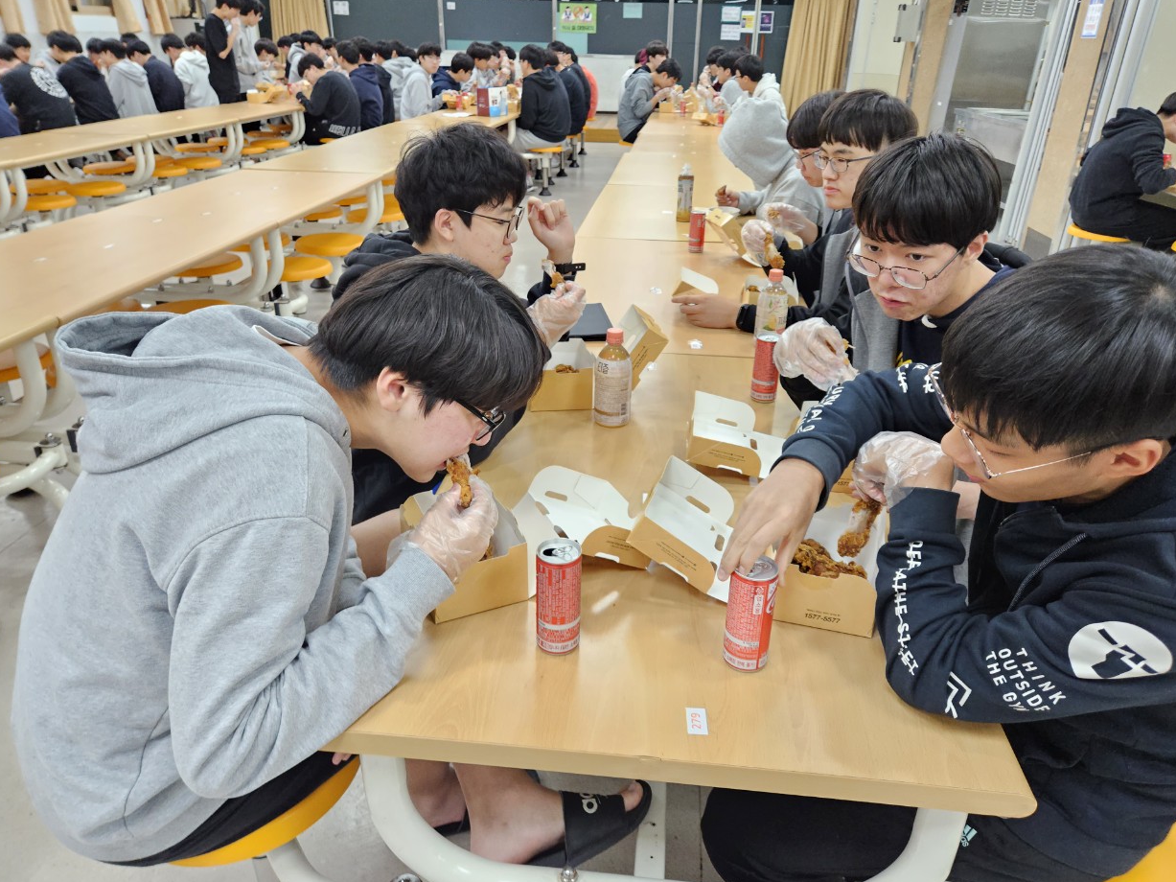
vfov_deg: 56.8
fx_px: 815
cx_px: 588
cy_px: 441
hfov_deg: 71.6
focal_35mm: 24
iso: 250
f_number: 1.8
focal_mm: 5.4
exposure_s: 1/120
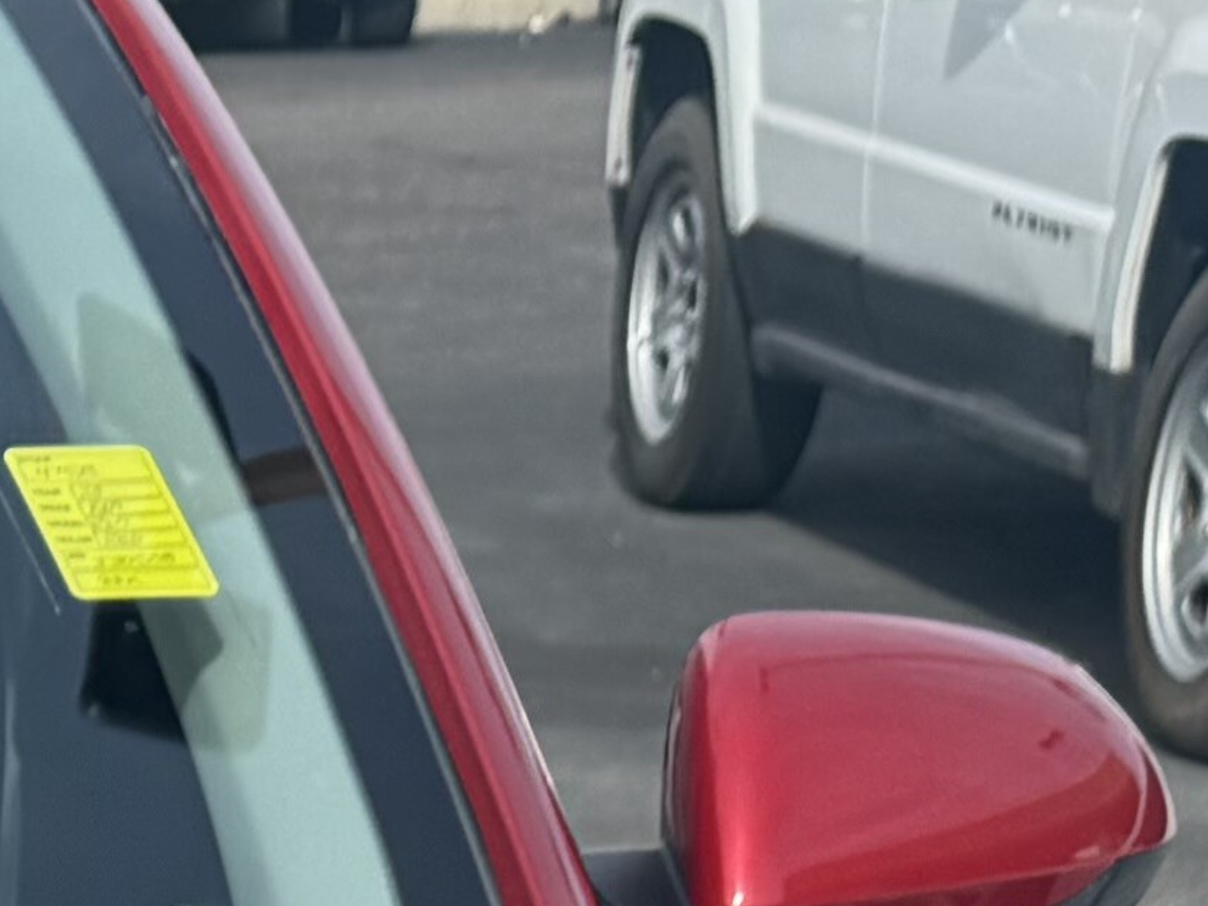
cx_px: -1556
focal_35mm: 163
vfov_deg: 8.0
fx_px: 5689
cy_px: 2530
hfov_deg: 10.6
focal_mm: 6.76
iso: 80
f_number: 1.78
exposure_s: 1/2611
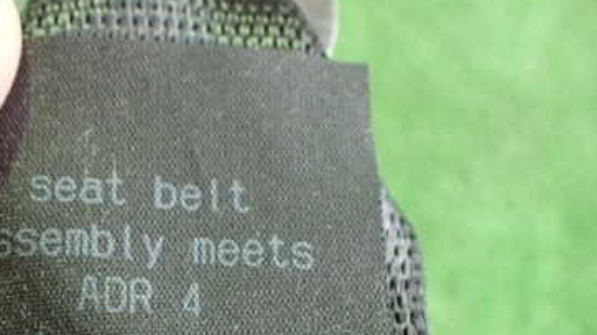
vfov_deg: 21.2
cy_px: 360
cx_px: 171
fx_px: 855
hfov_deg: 37.8
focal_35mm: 54
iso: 800
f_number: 2.3
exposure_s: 1/50
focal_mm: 5.4
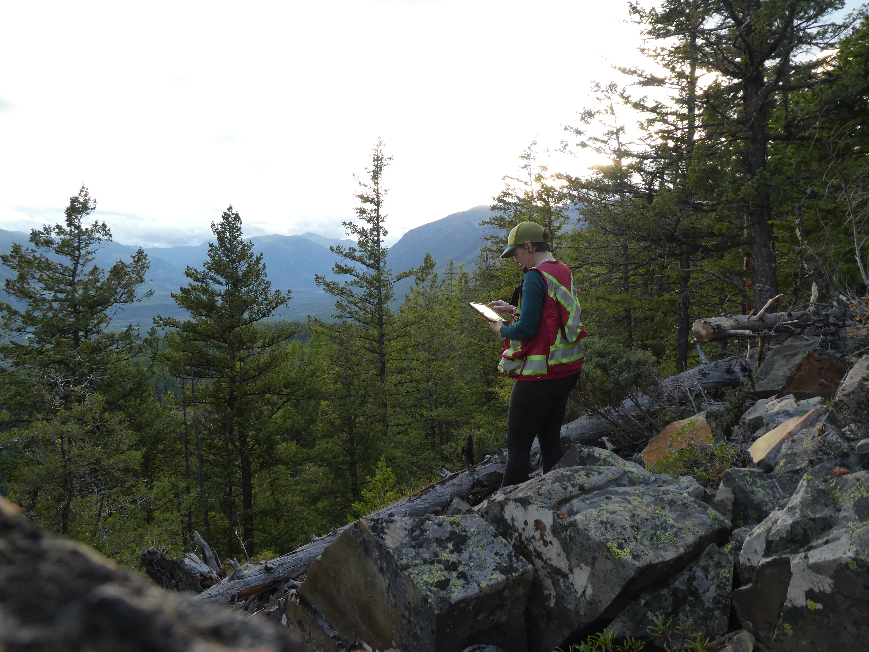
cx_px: 434
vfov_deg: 56.8
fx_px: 602
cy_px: 326
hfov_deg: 71.6
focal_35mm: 24
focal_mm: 4.3
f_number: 3.3
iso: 80
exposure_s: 1/60
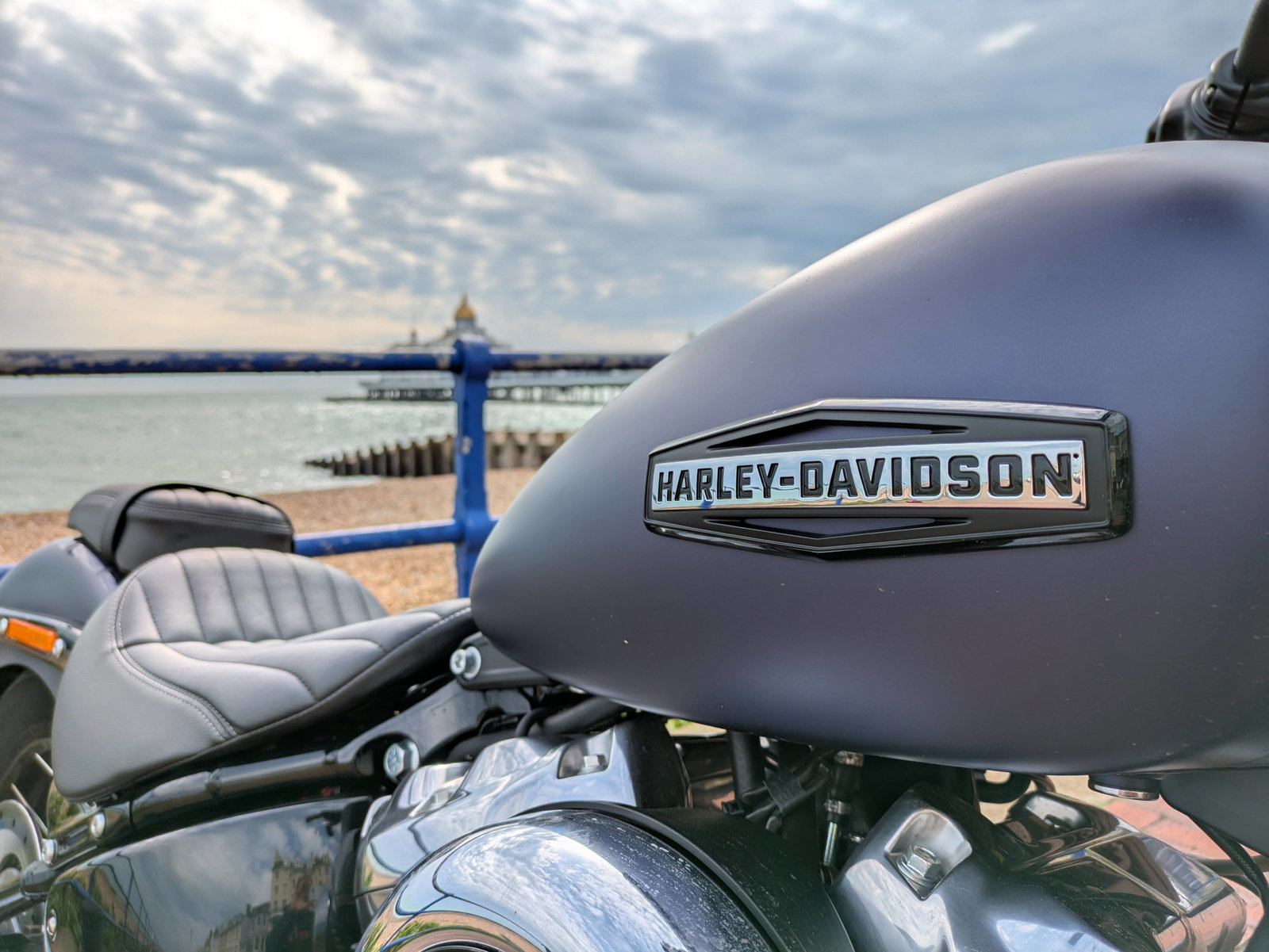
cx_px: 634
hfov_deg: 69.4
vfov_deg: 54.9
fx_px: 917
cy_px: 476
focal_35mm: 25
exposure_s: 1/2451
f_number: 1.89
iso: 40
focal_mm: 5.43
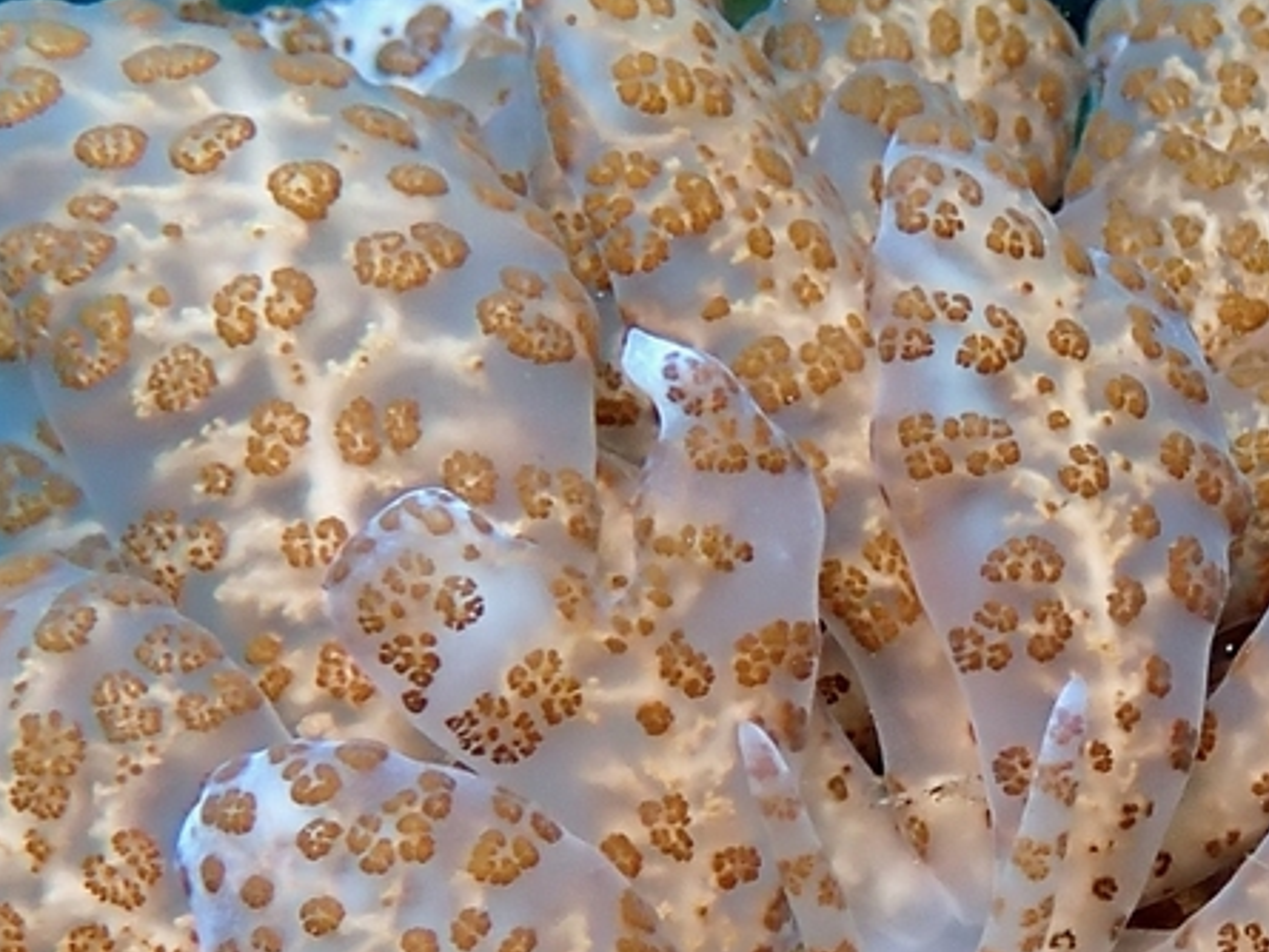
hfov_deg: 23.7
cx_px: 864
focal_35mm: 82
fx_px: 3007
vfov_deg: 17.6
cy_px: 956
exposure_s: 1/400
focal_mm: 5.79
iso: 100
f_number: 3.2
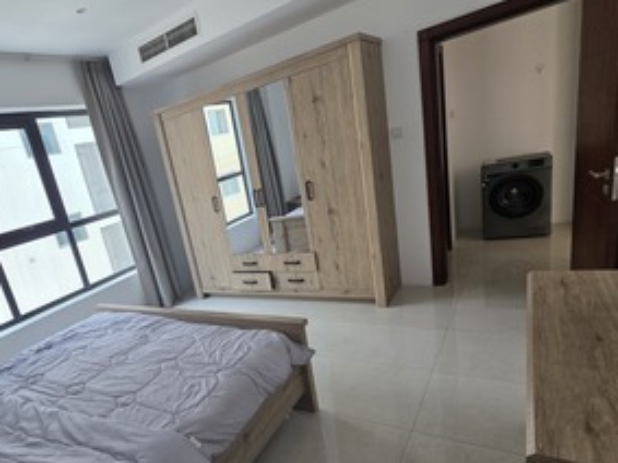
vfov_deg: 62.7
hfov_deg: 76.5
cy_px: 283
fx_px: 375
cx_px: 206
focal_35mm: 21
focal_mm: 2.2
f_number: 1.9
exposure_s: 1/100
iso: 80
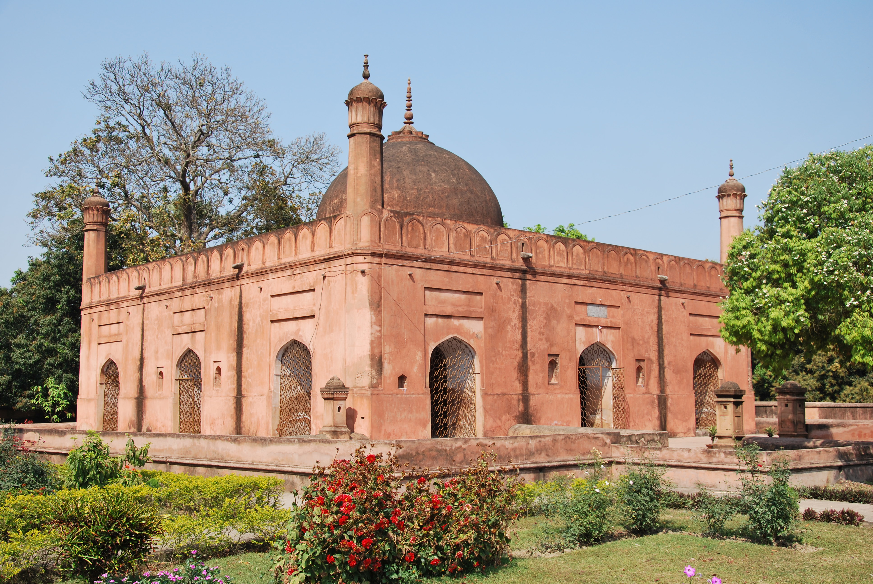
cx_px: 436
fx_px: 947
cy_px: 292
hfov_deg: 49.5
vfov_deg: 34.3
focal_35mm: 39
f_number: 8
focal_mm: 26
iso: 100
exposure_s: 1/200
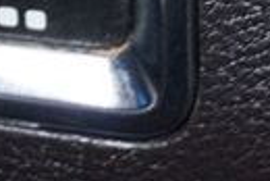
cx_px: -96
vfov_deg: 5.0
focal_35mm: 265
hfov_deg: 7.7
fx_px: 1990
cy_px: -256
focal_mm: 36
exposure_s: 1/8
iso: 3200
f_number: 5.6
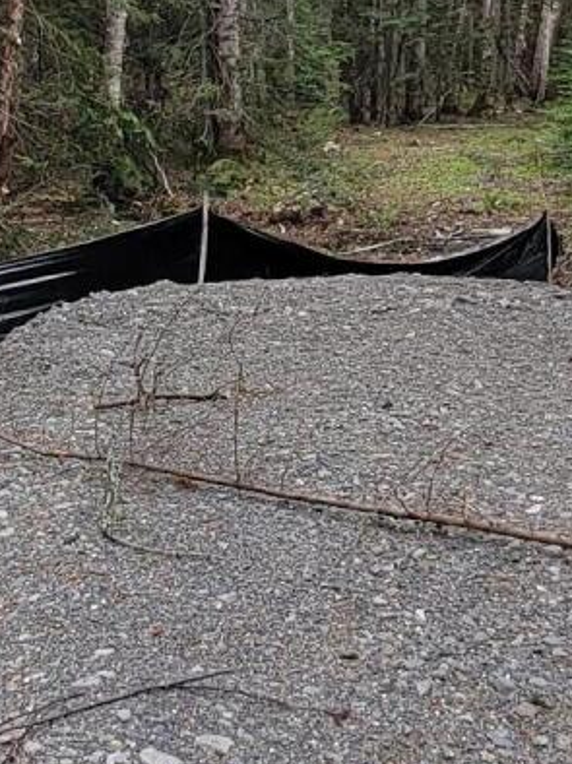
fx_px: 1456
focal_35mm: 66
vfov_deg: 29.4
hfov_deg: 22.2
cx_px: 324
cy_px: 341
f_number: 2.2
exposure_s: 1/194
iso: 50
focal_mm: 2.2
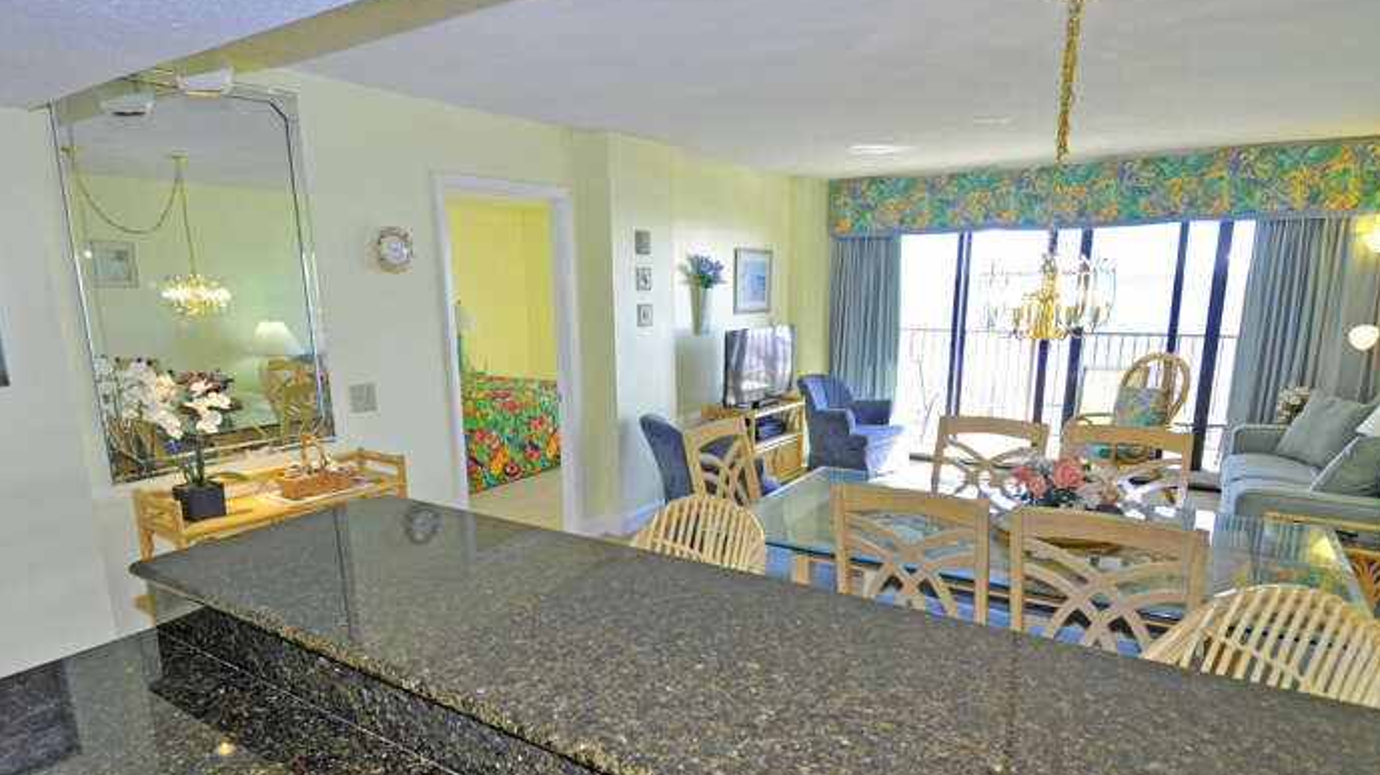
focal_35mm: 21
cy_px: 465
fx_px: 768
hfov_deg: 83.8
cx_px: 669
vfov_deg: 53.2
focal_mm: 12
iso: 400
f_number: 5.6
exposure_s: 1/125
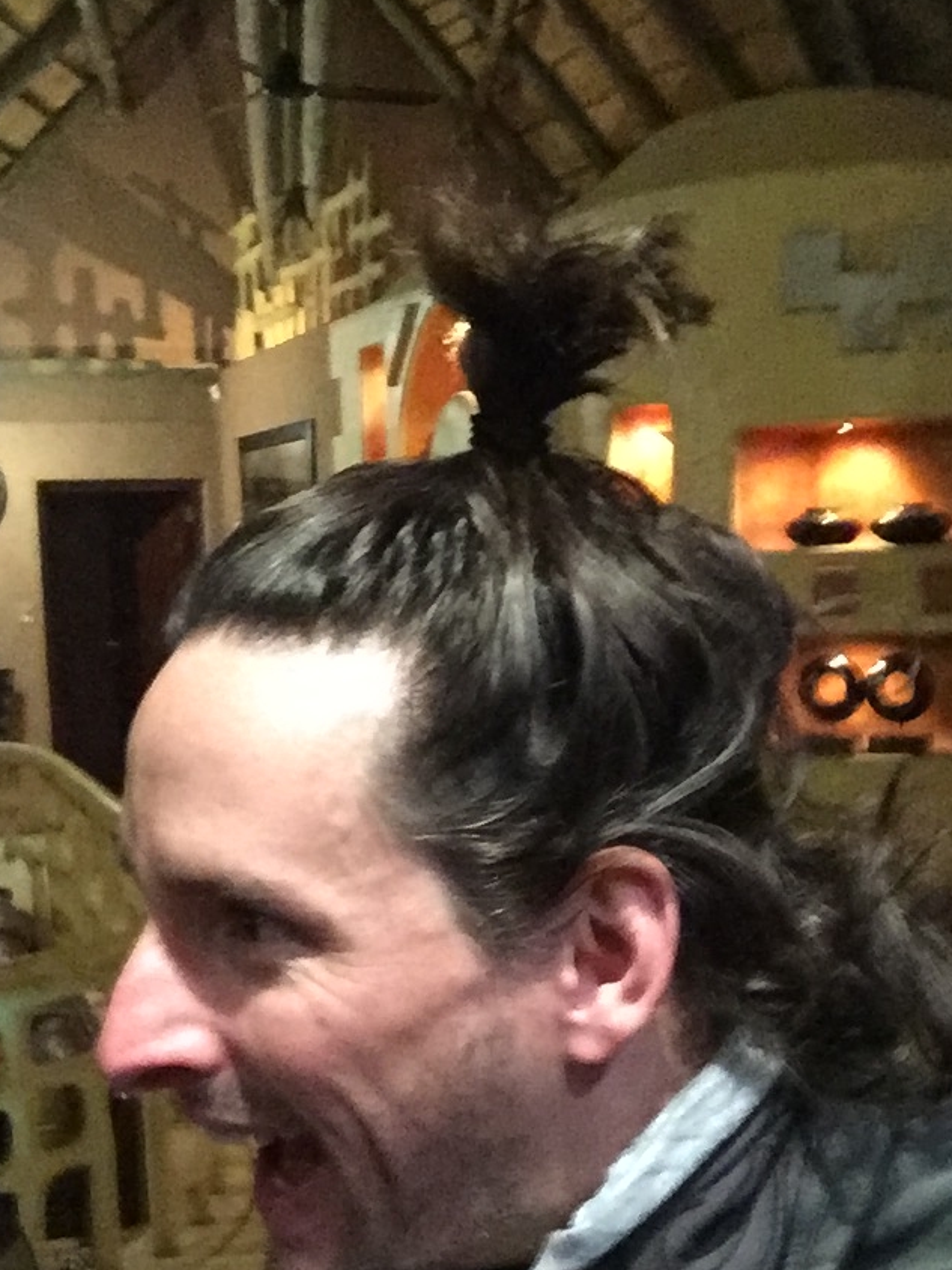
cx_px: 439
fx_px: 1723
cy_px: 802
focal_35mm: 47
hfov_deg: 30.9
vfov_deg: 40.1
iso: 800
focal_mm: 2.65
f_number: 2.2
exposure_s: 1/17
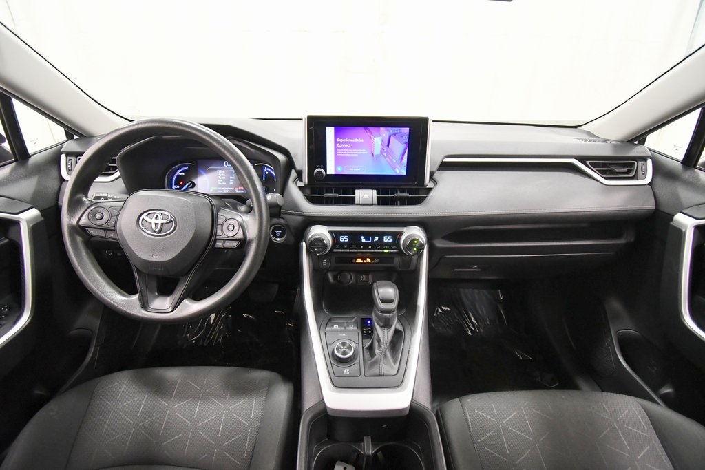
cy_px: 235
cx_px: 352
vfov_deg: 77.3
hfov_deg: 100.4
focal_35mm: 15
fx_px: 294
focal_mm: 10
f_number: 4.5
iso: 3200
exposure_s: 1/125
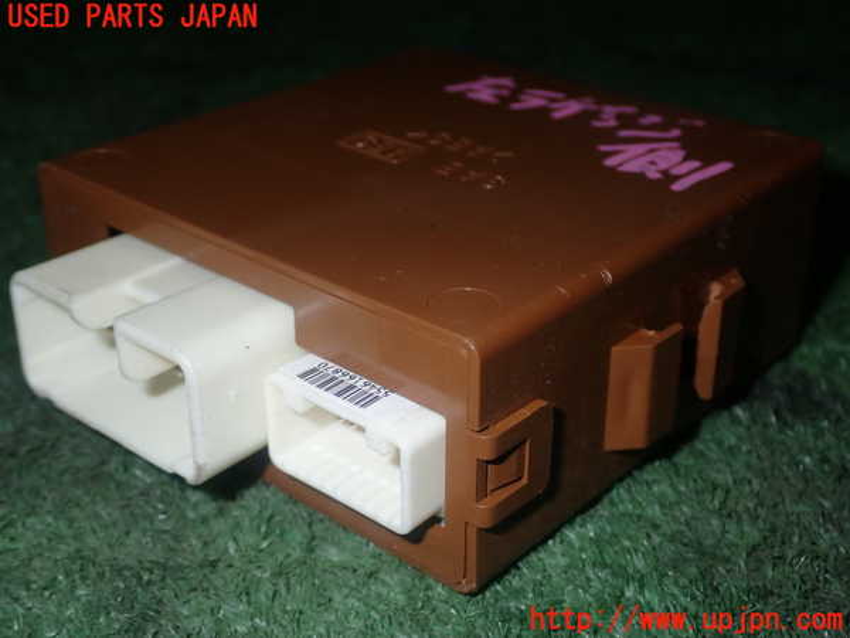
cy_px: 319
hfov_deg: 38.2
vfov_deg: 29.1
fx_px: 1228
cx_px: 425
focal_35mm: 50
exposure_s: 1/50
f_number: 9
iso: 200
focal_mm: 9.01
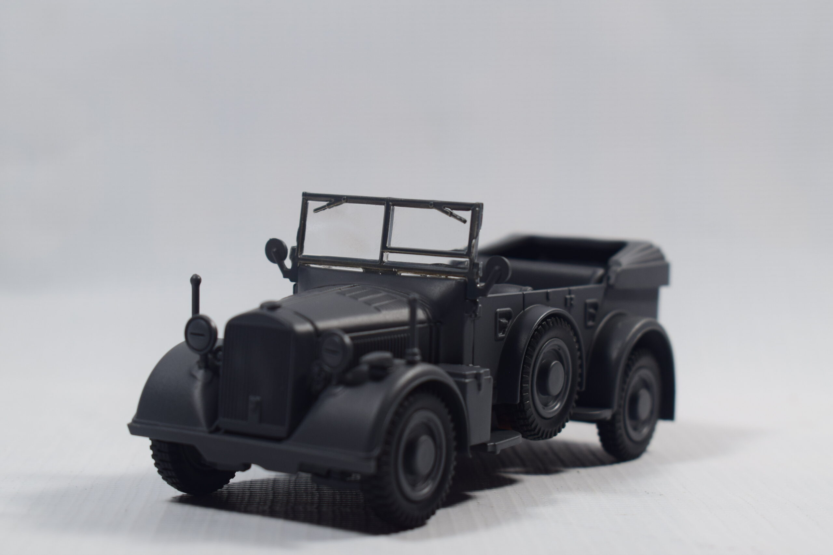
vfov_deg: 17.5
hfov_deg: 26.0
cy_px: 278
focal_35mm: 78
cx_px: 416
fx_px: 1805
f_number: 8
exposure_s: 1/50
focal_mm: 52
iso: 400
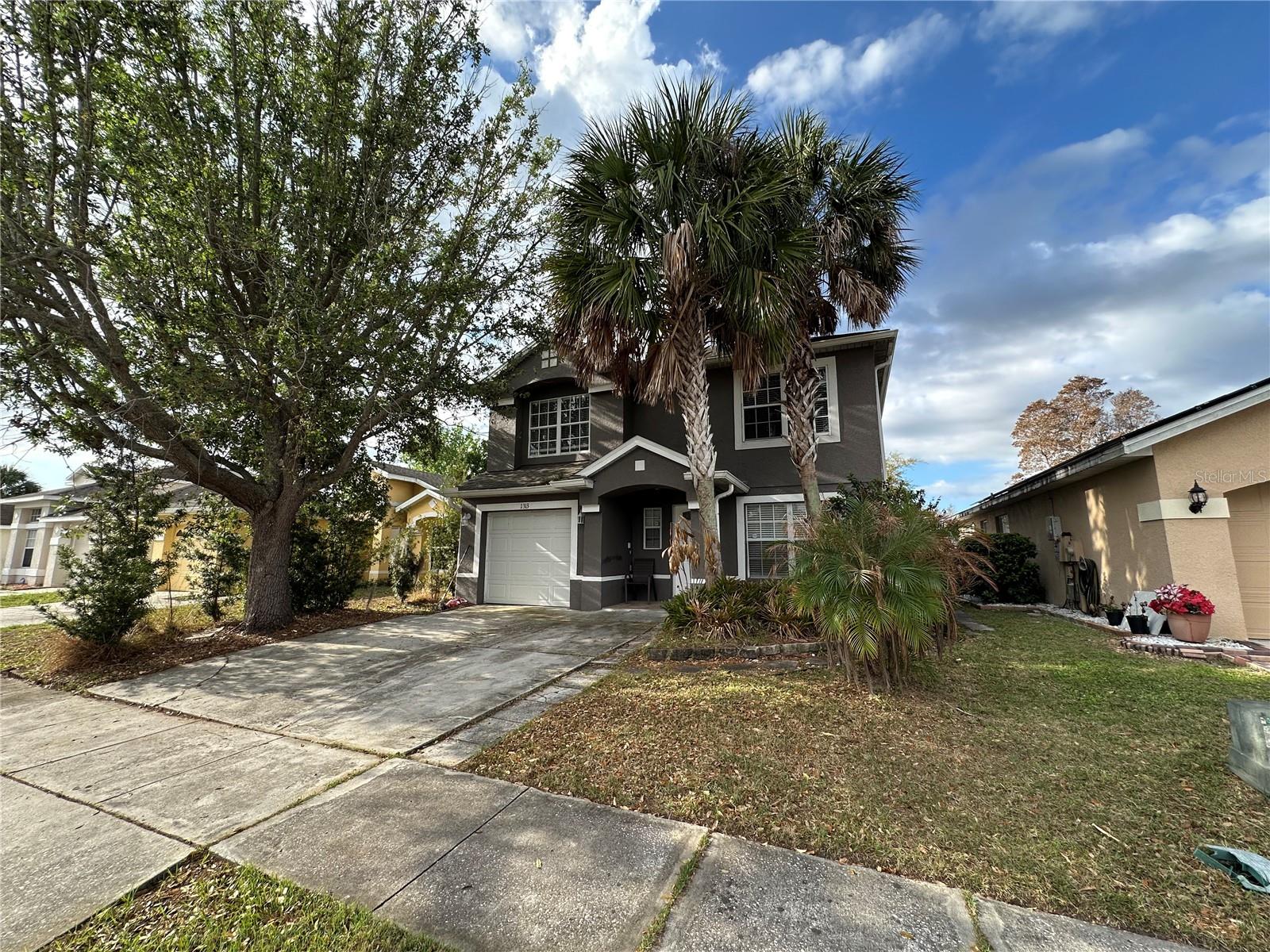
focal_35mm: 14
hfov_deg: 102.1
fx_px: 514
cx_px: 635
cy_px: 476
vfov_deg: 85.7
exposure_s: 1/456
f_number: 2.2
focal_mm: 2.22
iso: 40
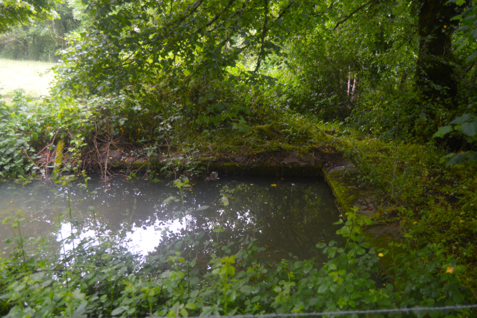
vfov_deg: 38.9
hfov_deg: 55.8
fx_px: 450
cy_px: 156
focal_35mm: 34
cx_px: 238
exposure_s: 1/60
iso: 400
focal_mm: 22
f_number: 3.8
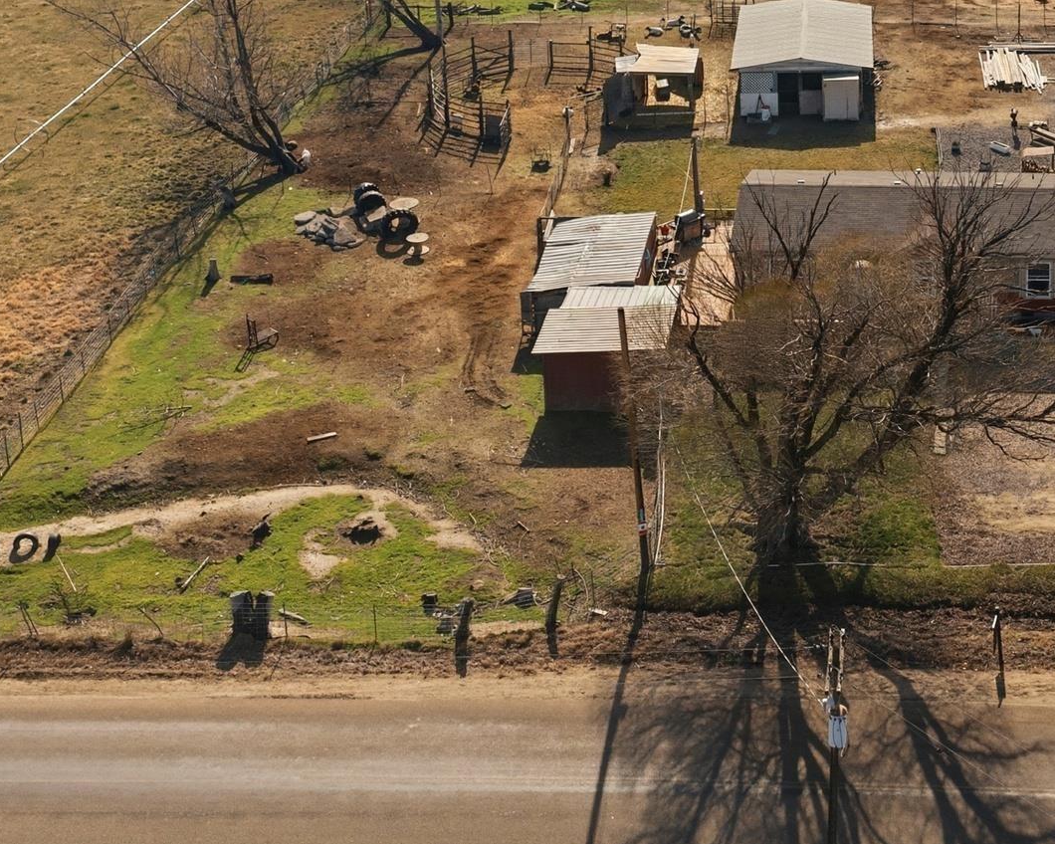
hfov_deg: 29.4
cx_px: 922
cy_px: 16
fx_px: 1936
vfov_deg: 23.6
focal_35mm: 62
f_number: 2.8
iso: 320
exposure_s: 1/16000
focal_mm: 14.4
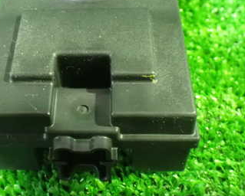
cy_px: 51
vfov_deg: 27.3
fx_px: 399
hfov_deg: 33.8
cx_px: 83
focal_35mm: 55
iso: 1600
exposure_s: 1/25
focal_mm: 5.4
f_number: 2.3
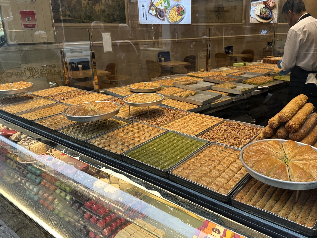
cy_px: 112
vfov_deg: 48.2
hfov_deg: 61.2
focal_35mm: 29
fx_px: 266
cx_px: 187
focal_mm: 6.86
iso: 80
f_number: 1.78
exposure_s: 1/433
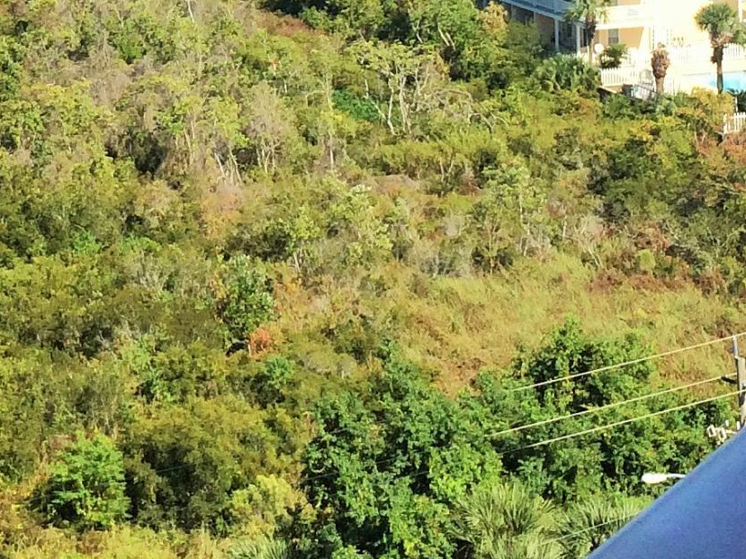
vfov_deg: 13.6
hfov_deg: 18.4
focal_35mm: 105
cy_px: -172
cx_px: 51
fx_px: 2262
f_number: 2.2
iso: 32
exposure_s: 1/1866
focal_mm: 4.15
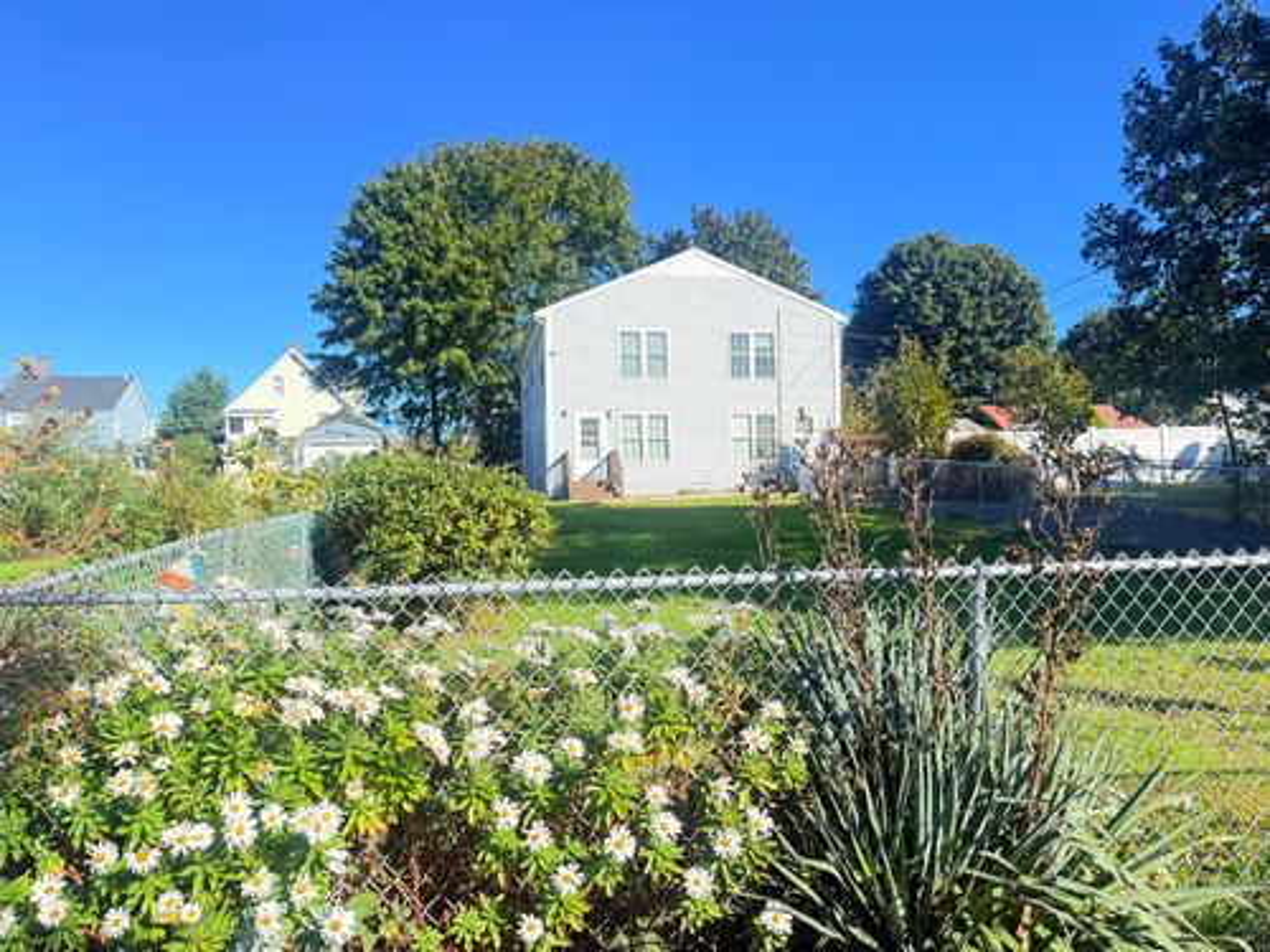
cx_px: 635
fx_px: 881
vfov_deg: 56.8
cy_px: 476
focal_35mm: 24
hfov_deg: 71.6
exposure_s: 1/1271
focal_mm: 6.76
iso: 100
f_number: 1.78
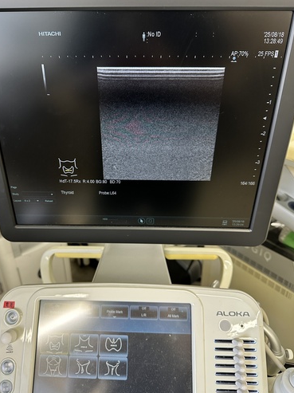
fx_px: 295
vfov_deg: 67.3
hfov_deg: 53.0
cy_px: 193
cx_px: 136
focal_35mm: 26
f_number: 1.78
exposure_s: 1/75
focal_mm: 6.86
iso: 200
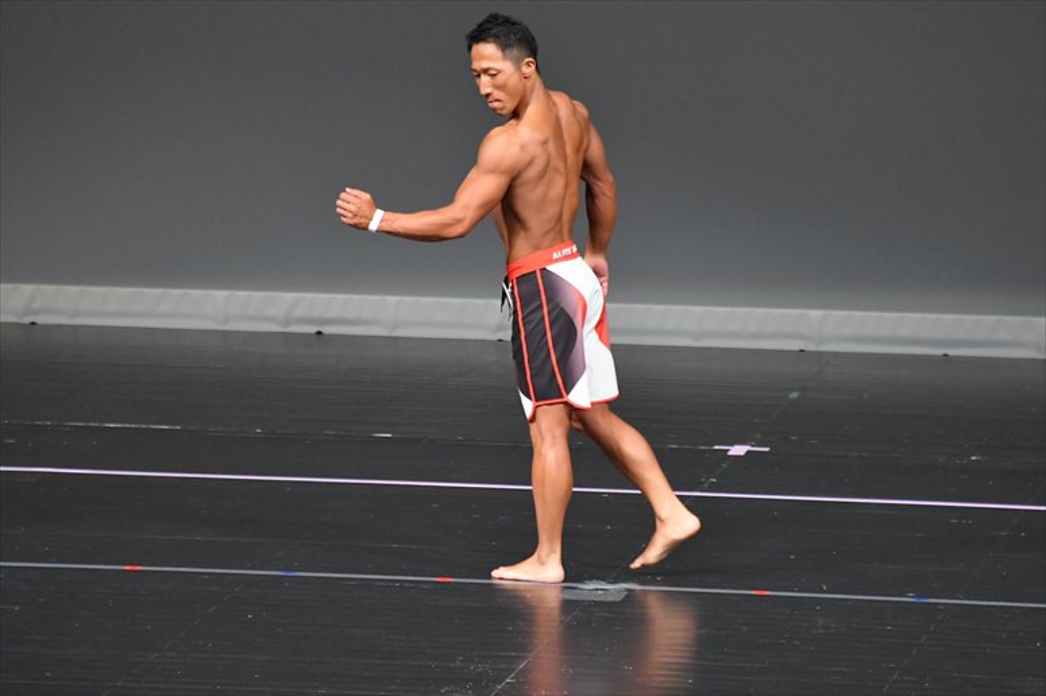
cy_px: 348
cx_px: 523
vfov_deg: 3.7
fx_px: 10891
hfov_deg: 5.5
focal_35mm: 375
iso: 5000
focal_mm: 250
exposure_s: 1/400
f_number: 5.6
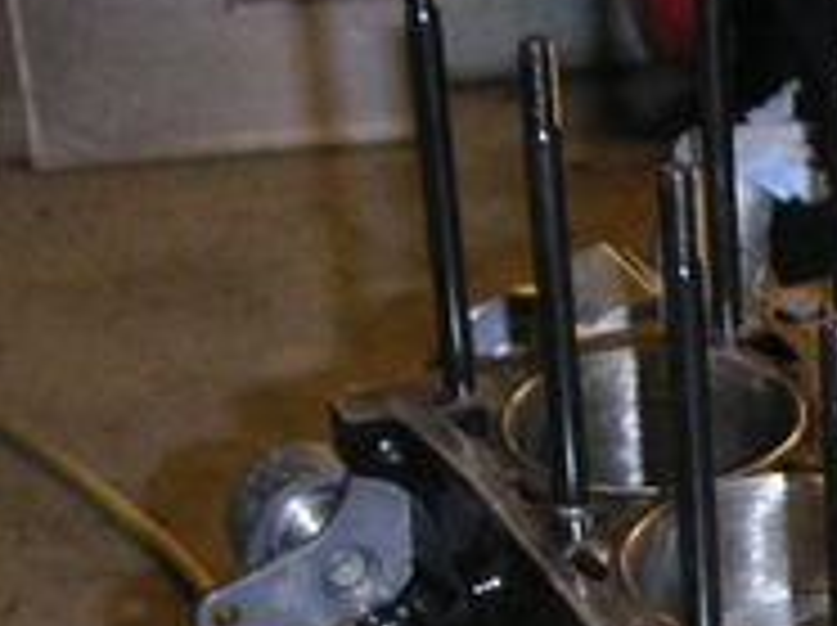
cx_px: 1148
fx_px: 3163
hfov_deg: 14.3
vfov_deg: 10.9
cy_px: 937
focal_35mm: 131
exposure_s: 1/45
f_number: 2.8
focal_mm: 6
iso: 160
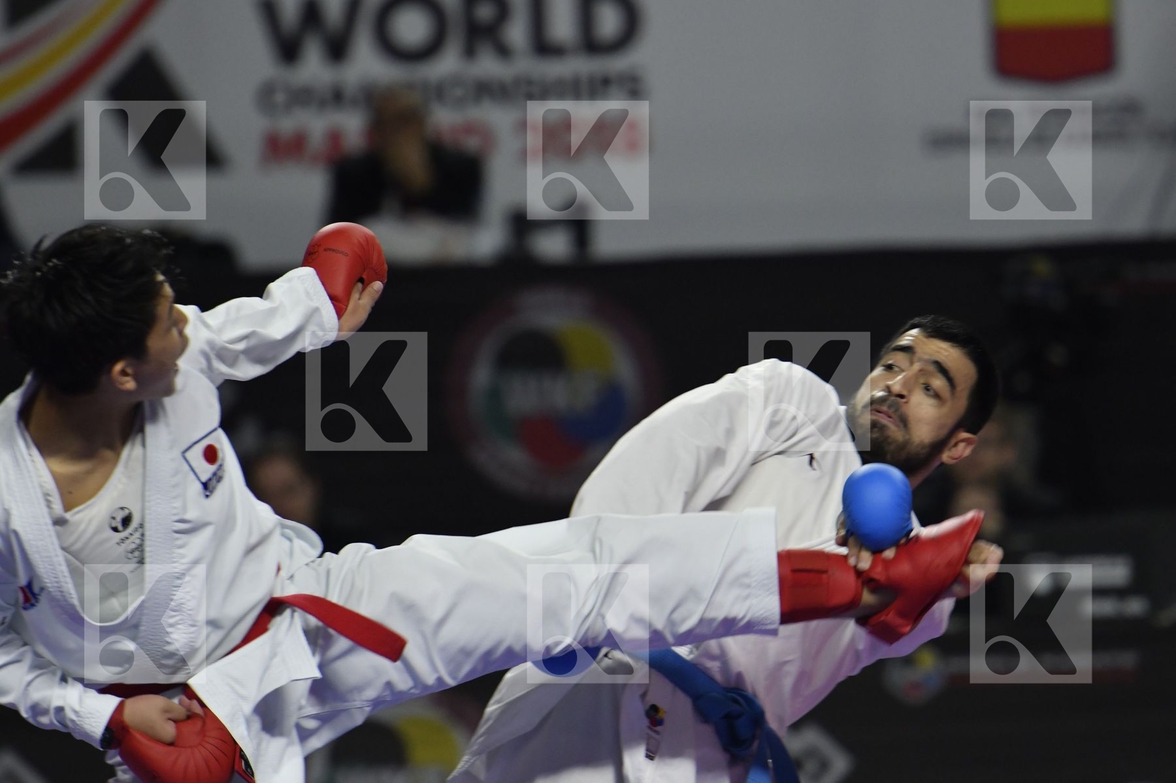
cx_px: 588
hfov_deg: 4.9
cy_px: 392
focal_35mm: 420
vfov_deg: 3.3
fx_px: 13712
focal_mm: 280
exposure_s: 1/800
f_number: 4
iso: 1250
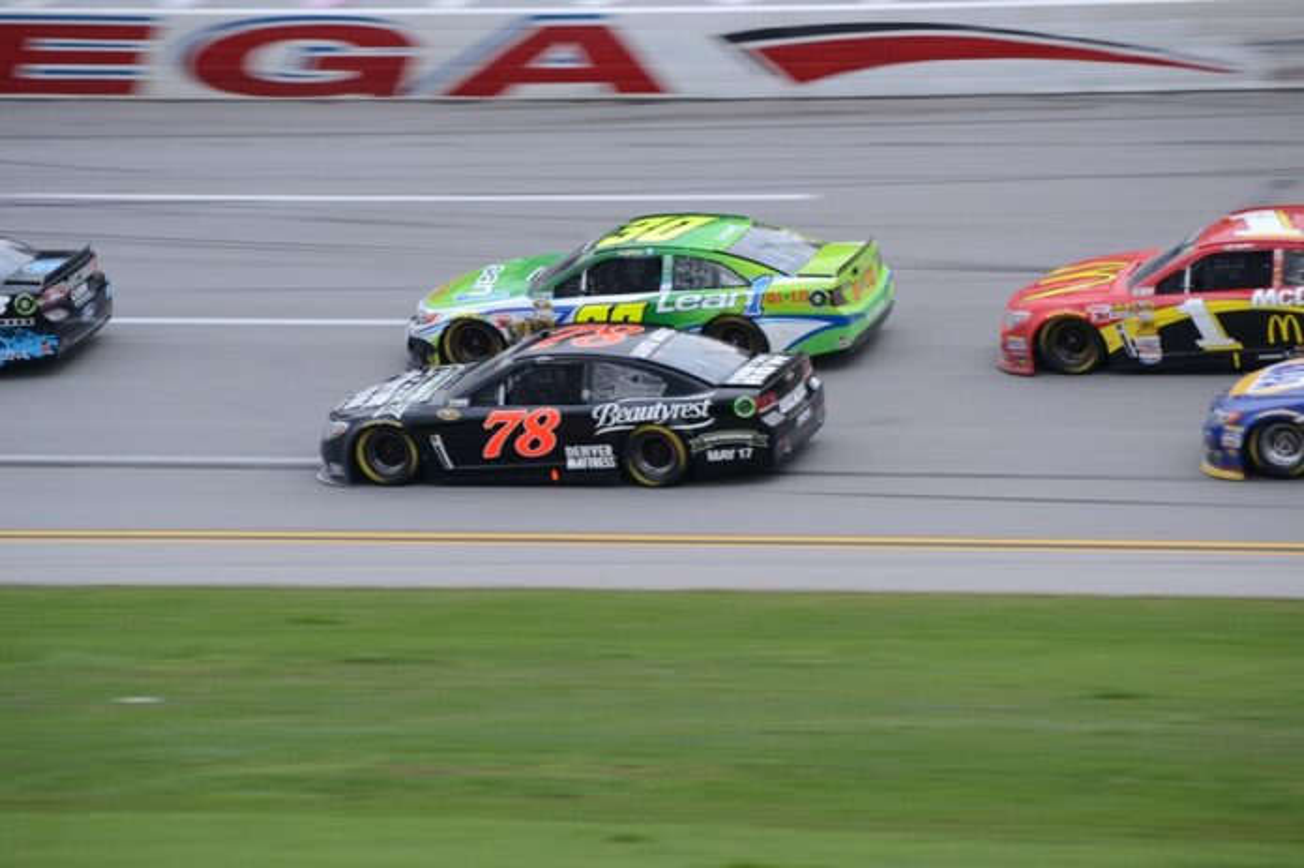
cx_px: 652
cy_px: 434
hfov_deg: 8.6
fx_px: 8687
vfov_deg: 5.7
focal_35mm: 240
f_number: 7.1
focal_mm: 160
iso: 800
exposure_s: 1/250
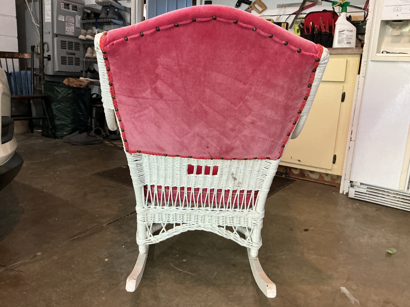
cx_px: 205
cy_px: 154
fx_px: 343
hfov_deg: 61.7
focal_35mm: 29
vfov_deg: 48.2
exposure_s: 1/60
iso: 250
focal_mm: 3
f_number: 1.8
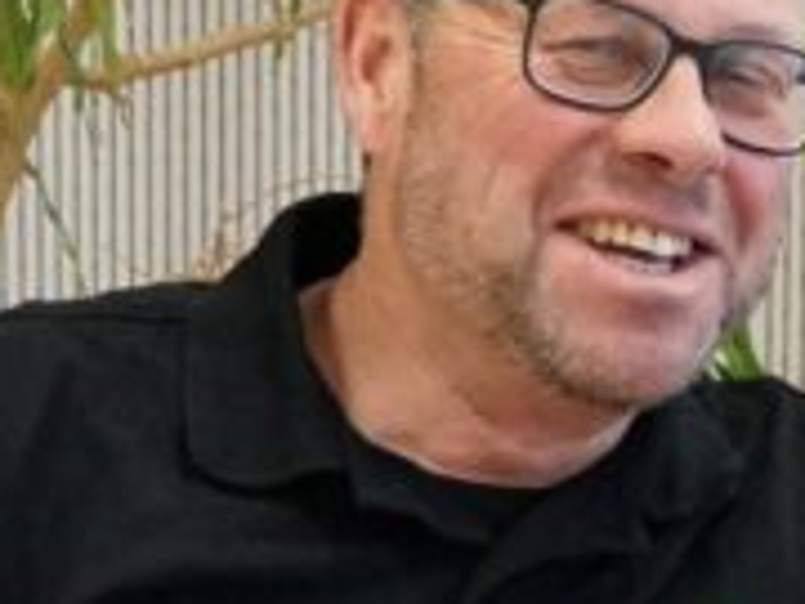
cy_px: 761
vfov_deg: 5.1
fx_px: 6691
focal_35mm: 288
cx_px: 1123
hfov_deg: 6.8
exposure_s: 1/160
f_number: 4.5
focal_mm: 35
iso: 5000
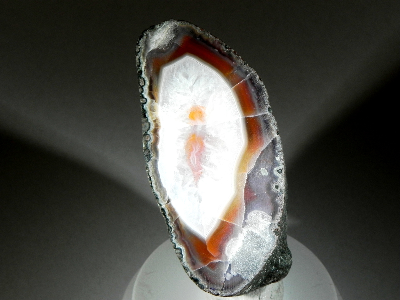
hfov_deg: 23.0
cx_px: 200
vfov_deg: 17.4
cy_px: 150
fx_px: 982
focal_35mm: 85
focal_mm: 15.1
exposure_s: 1/60
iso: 160
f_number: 8
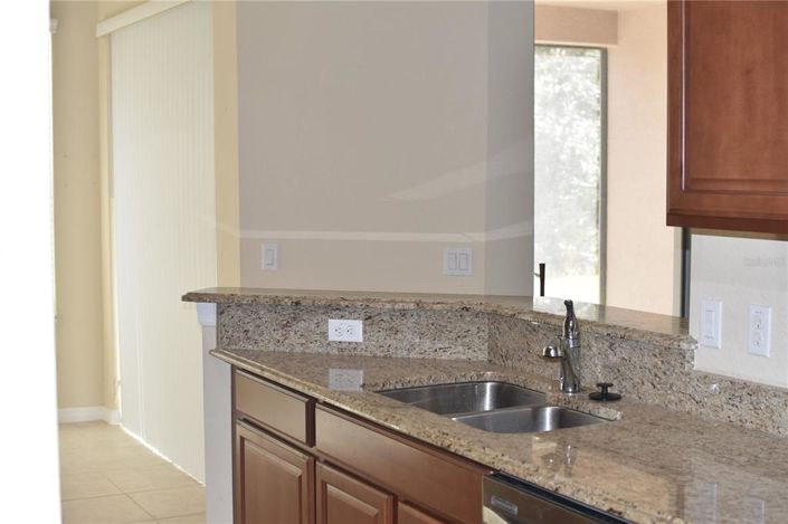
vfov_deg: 25.7
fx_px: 1148
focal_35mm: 52
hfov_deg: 37.9
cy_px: 262
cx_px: 394
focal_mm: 35
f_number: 4
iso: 400
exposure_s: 1/160
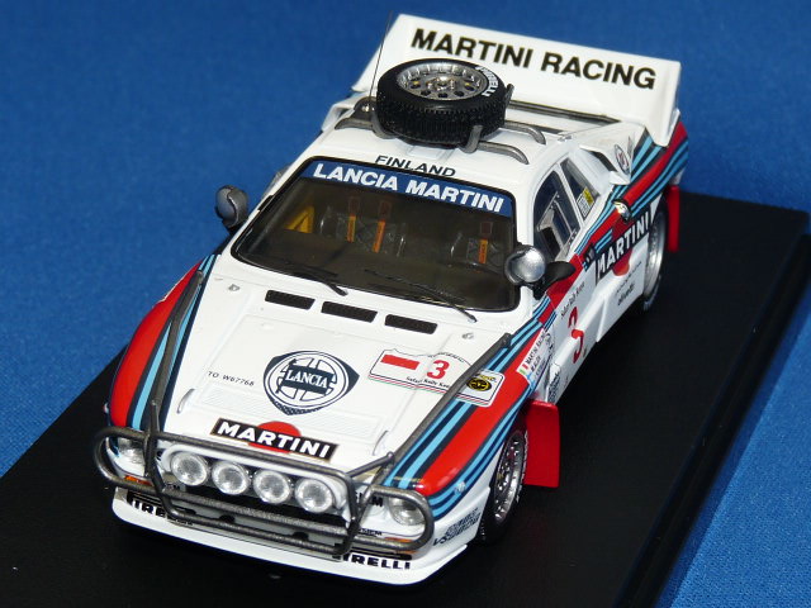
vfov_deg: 12.3
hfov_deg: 16.4
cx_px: 406
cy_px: 304
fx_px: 2811
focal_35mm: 120
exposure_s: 1/40
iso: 100
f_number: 4
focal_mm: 12.4
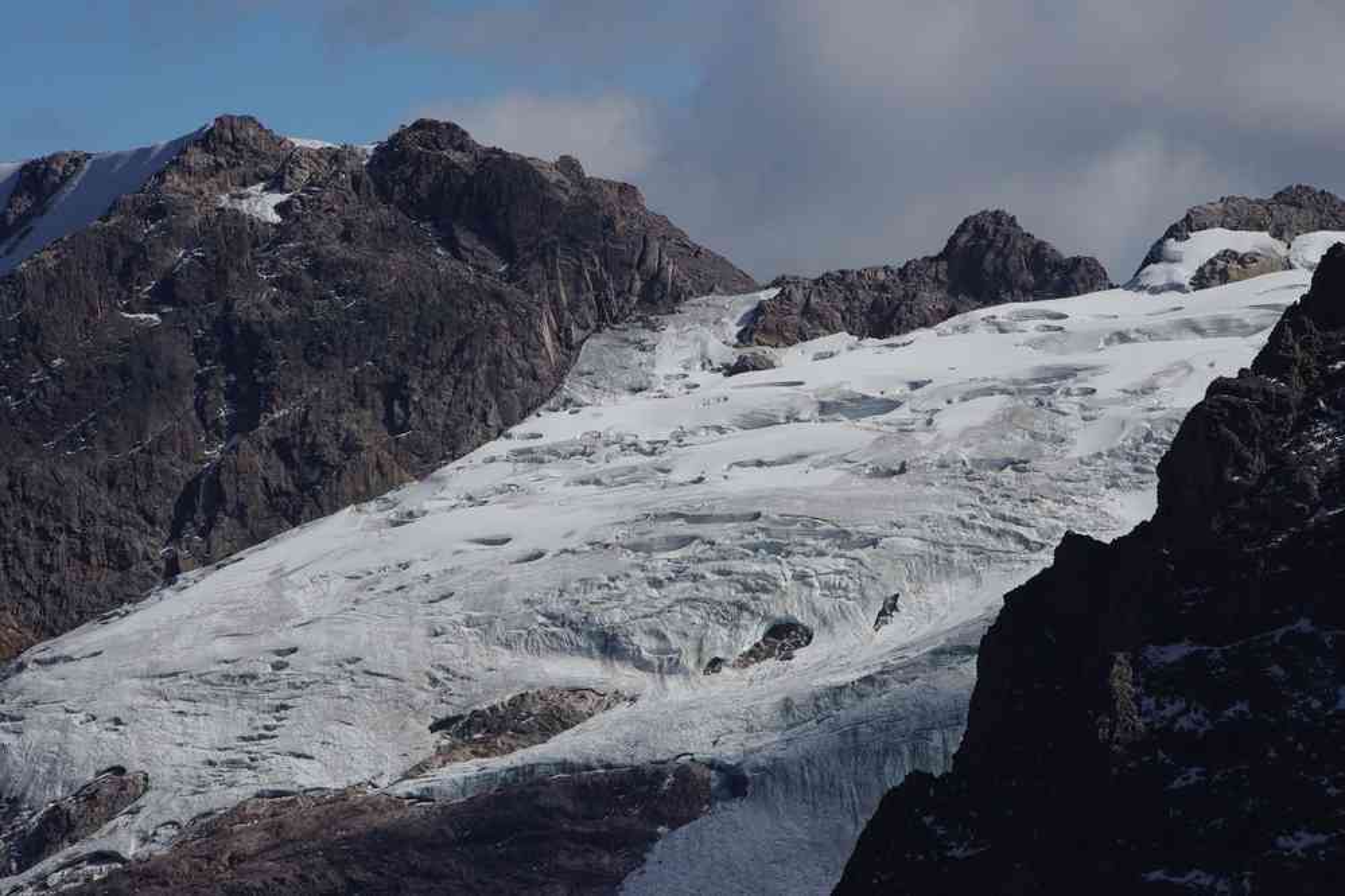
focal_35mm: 180
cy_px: 448
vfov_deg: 7.6
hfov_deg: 11.4
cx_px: 672
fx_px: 6724
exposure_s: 1/250
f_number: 11
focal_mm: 120
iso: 200
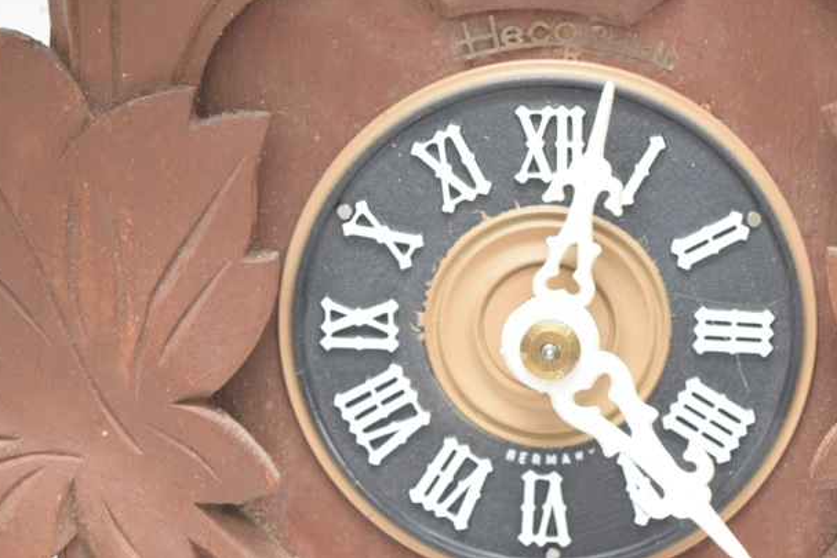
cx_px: 514
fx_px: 3158
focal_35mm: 136
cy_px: 100
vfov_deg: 10.1
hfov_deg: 15.1
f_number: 5.6
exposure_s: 1/100
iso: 800
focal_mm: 55
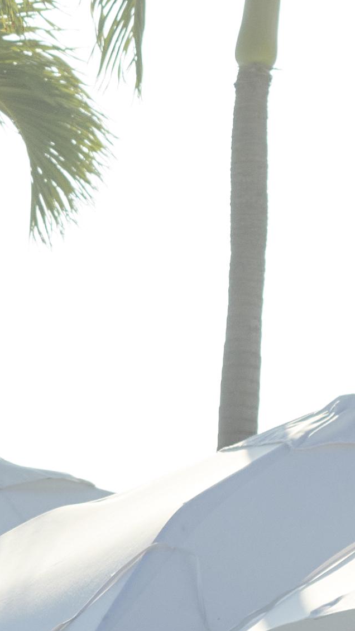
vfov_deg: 5.8
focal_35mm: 372
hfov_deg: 3.2
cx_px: -668
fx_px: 6227
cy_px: 351
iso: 400
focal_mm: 50
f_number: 5
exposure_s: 1/4000
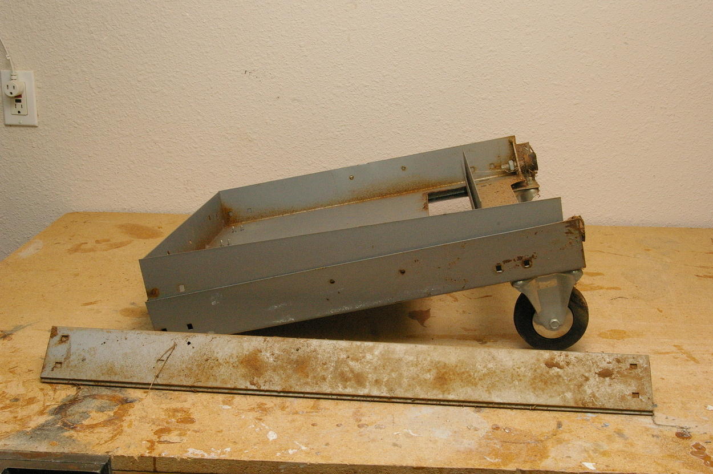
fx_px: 831
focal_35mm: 42
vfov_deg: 31.8
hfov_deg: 46.4
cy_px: 237
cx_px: 356
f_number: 22
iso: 1600
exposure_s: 1/30
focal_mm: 28
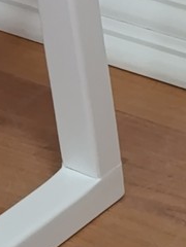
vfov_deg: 11.4
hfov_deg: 8.4
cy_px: -279
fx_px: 1096
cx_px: -335
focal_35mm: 153
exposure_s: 1/100
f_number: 1.6
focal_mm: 6.14
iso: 1000
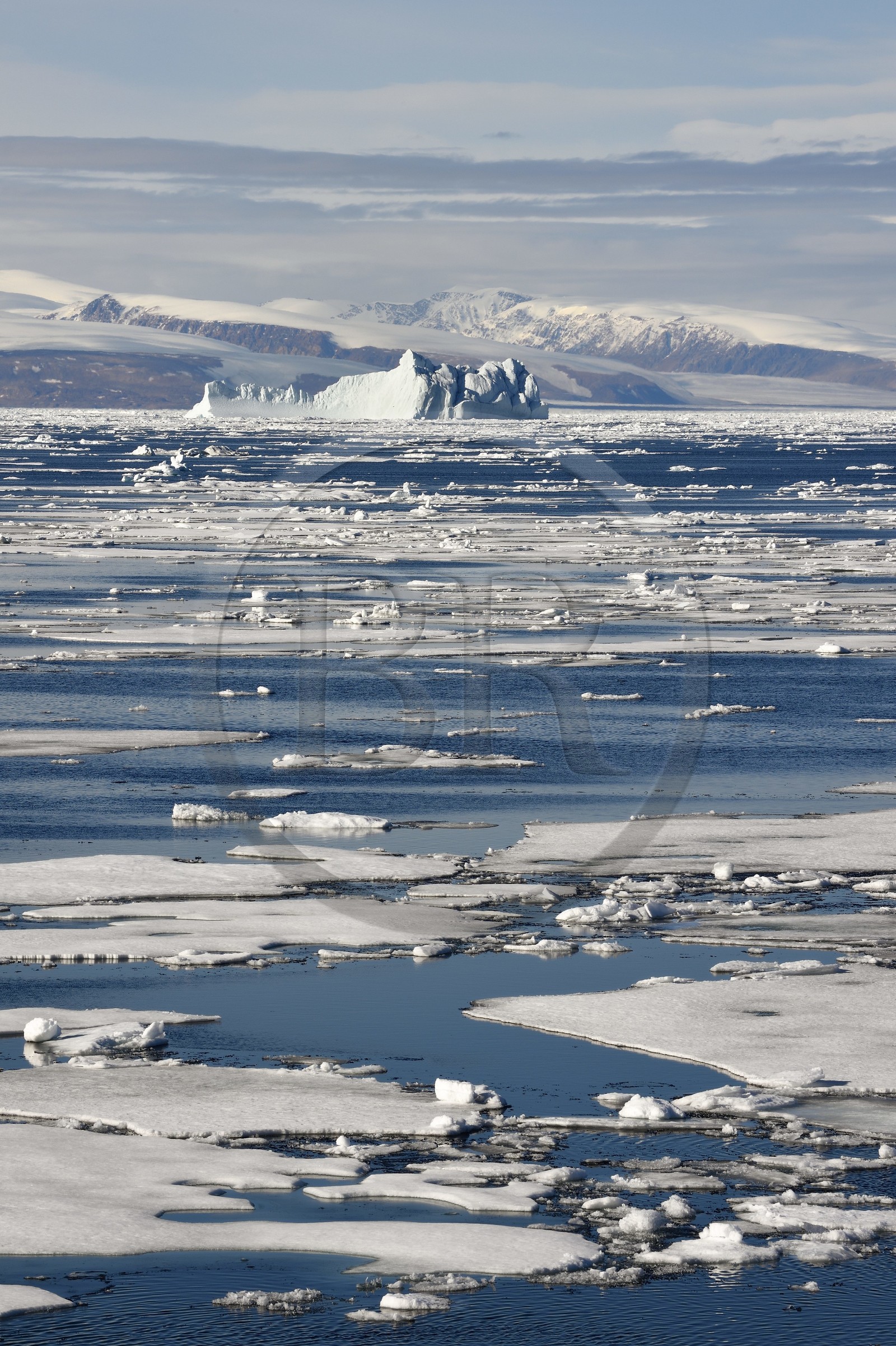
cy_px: 673
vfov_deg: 10.3
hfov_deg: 6.9
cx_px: 448
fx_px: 7473
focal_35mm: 200
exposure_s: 1/320
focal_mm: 200
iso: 200
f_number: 16
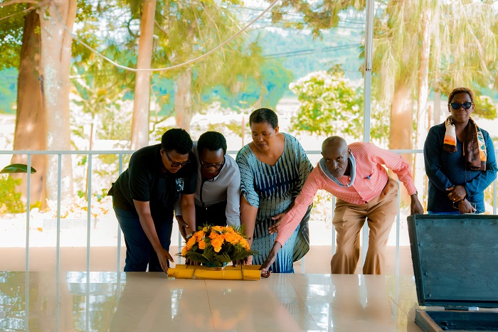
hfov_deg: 20.0
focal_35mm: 102
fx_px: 1411
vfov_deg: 13.4
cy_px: 166
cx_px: 249
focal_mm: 102
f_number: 5
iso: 640
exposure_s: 1/100
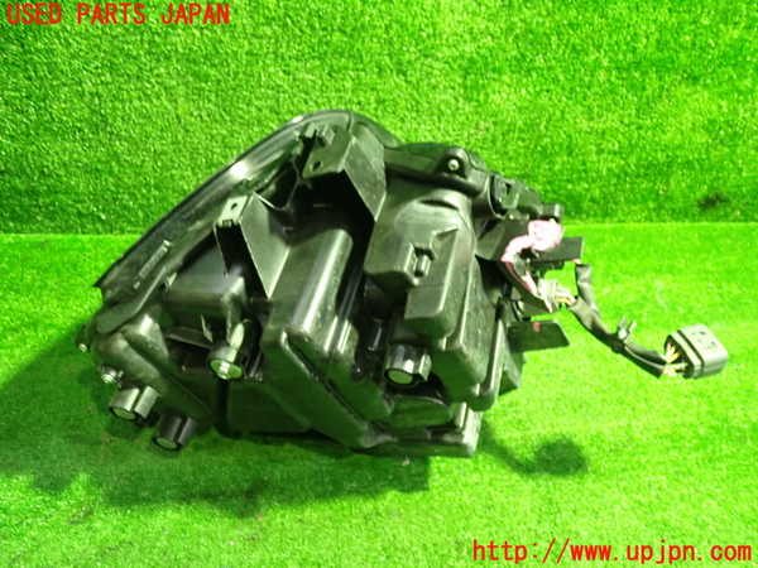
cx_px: 379
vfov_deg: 46.8
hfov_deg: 60.0
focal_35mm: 30
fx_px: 657
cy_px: 284
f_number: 2.3
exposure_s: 1/25
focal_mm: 5.4
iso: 800
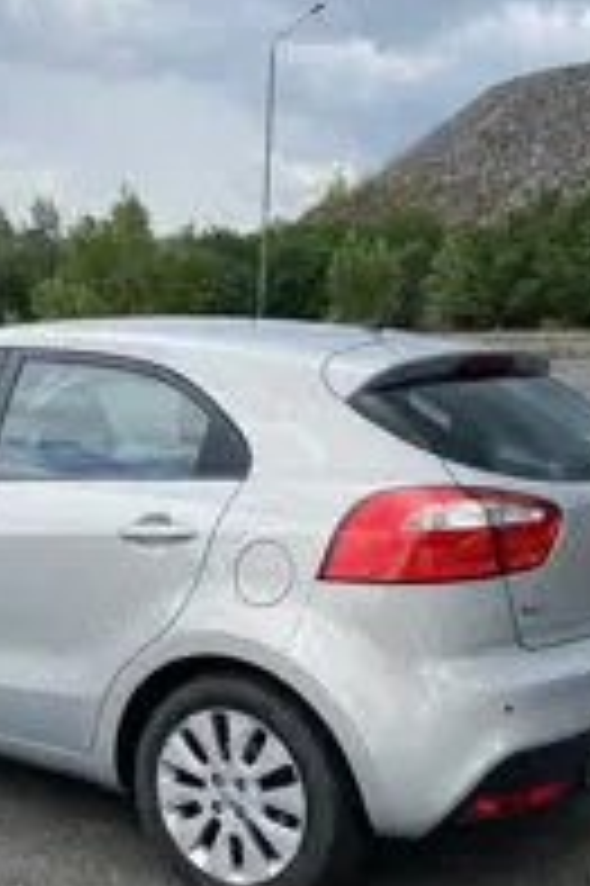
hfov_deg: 23.5
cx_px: 0
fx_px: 1354
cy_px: 675
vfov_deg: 35.4
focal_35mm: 55
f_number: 1.8
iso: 32
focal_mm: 4.25
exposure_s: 1/1072
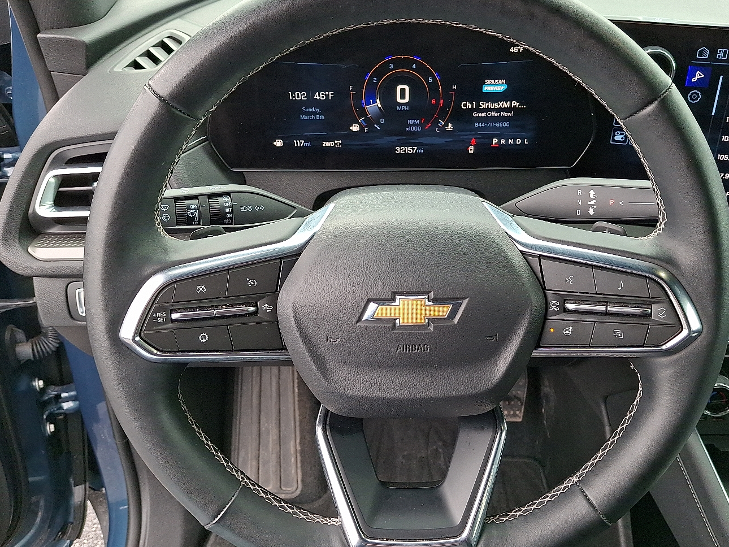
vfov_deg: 45.5
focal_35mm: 31
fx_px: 653
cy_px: 273
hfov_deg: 58.2
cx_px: 407
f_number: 1.8
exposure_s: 1/192
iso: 30
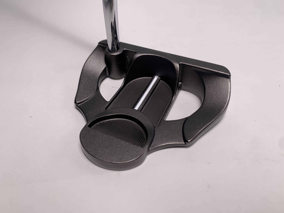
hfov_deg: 67.3
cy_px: 106
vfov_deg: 53.1
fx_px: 213
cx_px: 142
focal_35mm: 26
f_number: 1.8
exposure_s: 1/285
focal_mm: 4.25
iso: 25
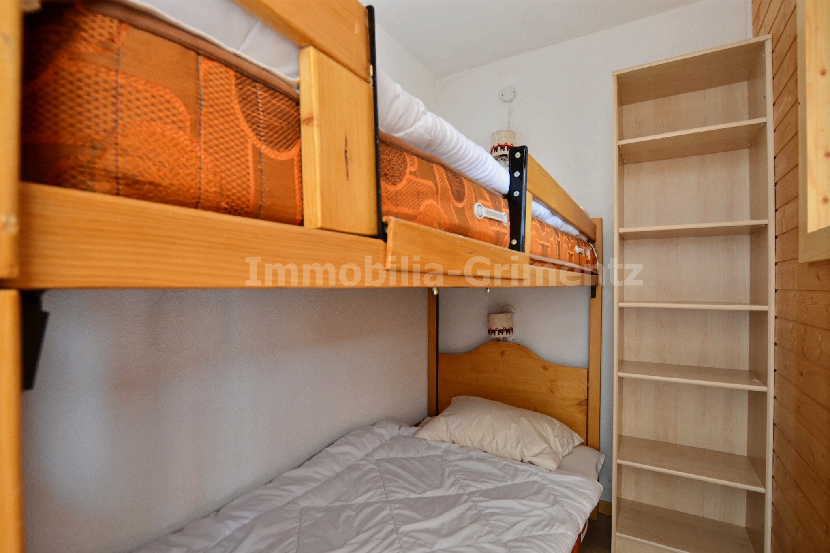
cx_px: 415
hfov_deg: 100.4
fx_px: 346
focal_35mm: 15
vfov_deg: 77.3
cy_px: 276
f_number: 9
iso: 400
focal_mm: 10
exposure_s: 1/2
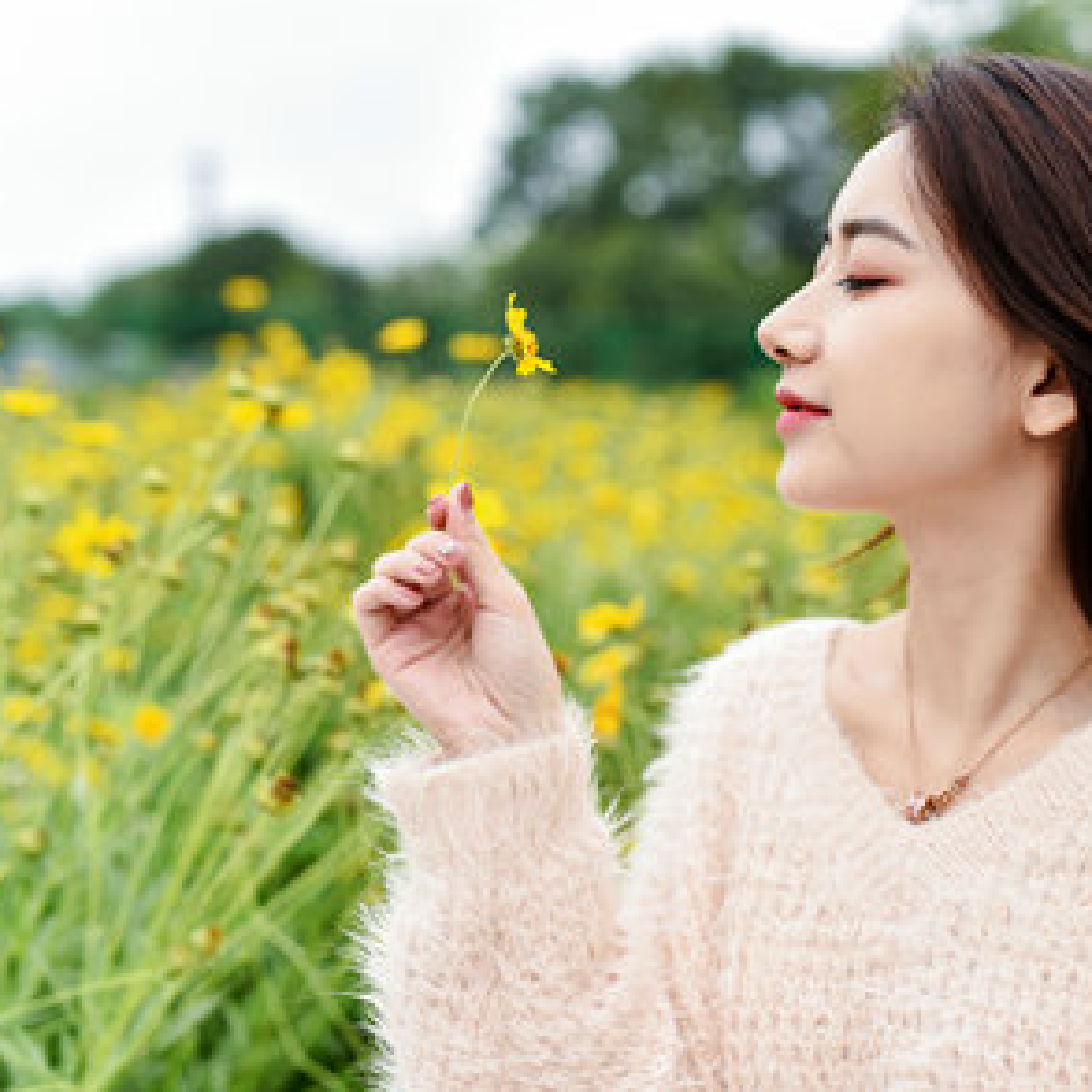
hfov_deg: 26.2
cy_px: 542
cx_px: 810
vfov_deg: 26.5
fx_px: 2320
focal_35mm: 65
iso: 125
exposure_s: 1/800
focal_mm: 50
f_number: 2.8
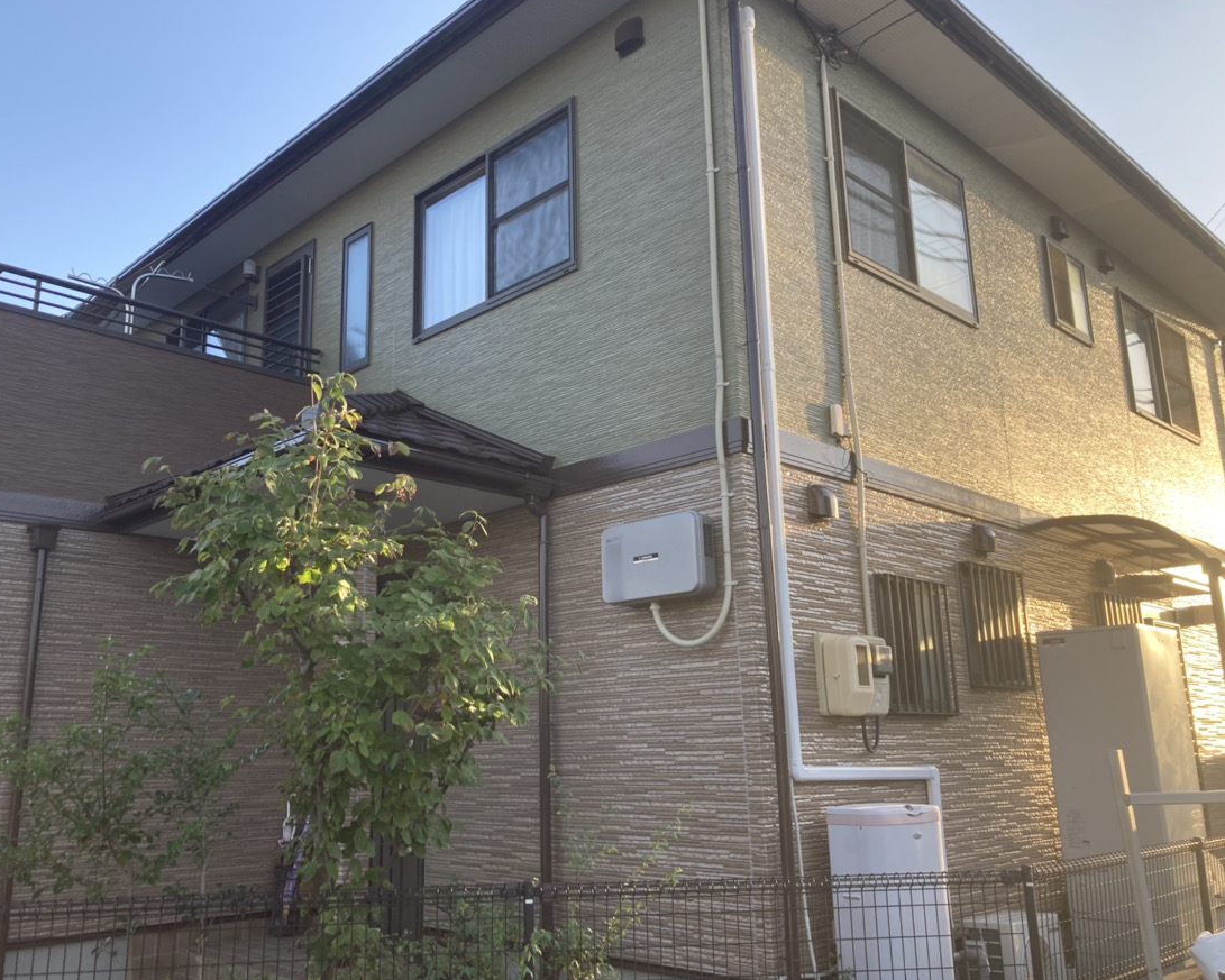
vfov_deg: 48.5
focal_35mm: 30
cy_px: 491
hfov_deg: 58.7
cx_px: 554
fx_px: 1088
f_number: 1.8
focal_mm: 3.99
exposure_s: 1/284
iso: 20
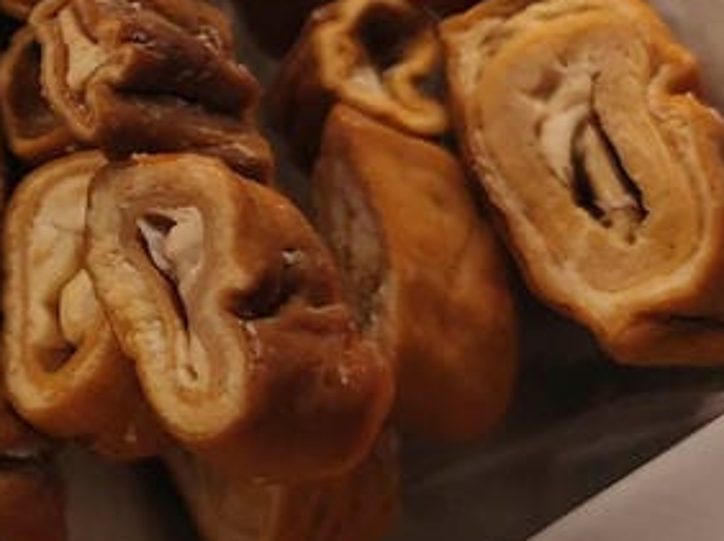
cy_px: 49
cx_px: -377
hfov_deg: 17.8
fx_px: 2048
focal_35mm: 98
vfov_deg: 14.9
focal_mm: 8.72
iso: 80
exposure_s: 1/120
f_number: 2
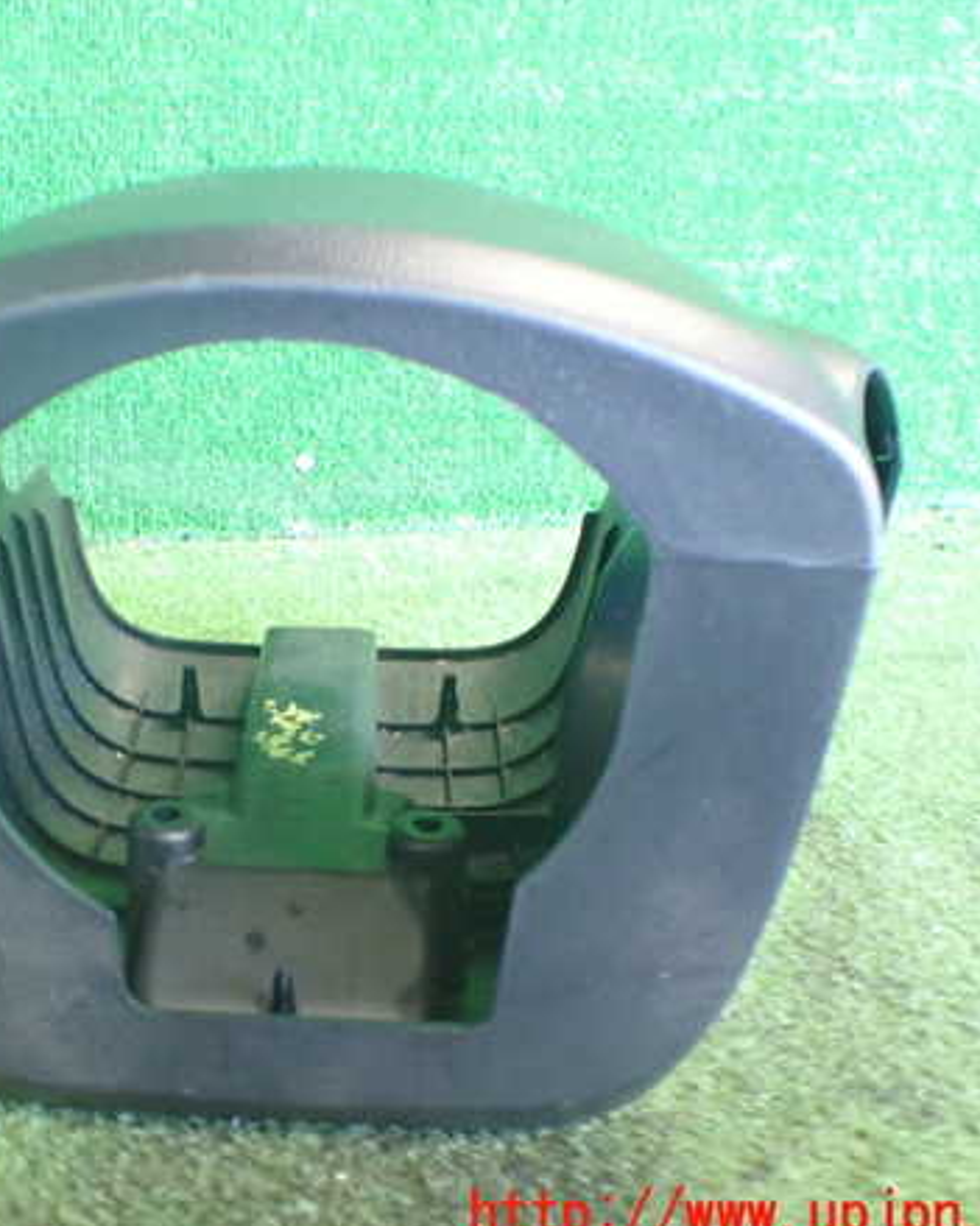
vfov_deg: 45.8
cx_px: 262
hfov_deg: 36.6
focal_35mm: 40
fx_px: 1451
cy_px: 623
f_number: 2.3
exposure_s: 1/50
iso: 800
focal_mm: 5.4
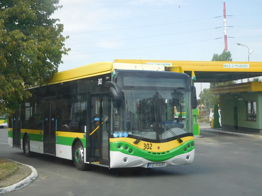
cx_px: 131
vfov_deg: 23.7
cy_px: 98
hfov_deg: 31.2
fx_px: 469
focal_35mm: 62
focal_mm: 11.1
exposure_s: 1/320
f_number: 4.4
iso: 125
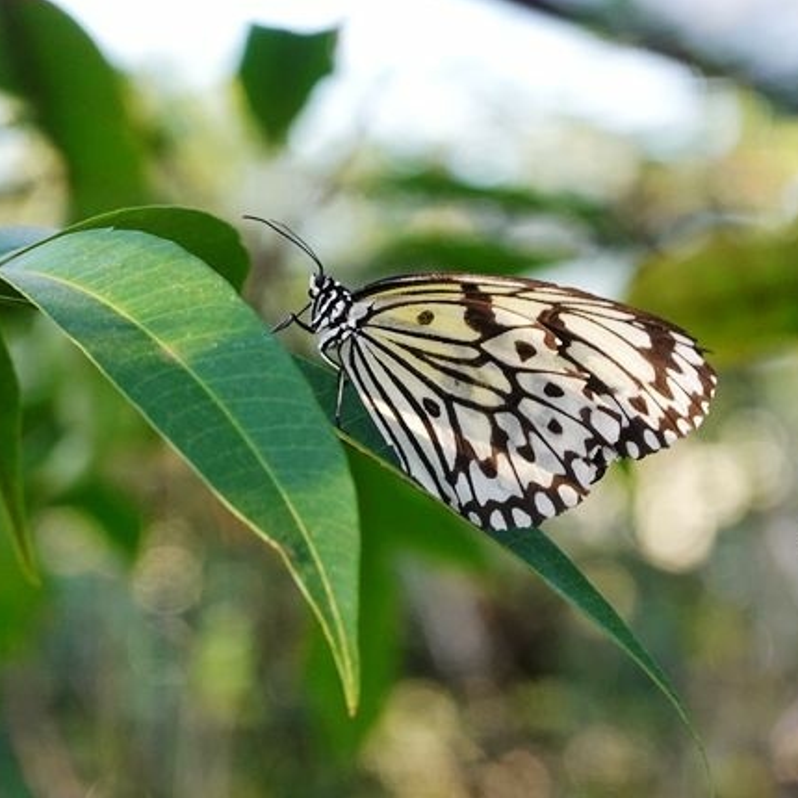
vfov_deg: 7.8
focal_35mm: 225
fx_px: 5868
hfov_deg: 7.8
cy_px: 398
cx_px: 479
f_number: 4.5
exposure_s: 1/100
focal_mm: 63.55
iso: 800
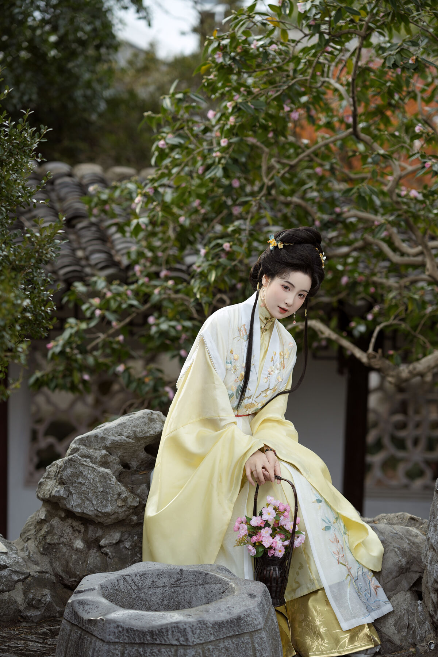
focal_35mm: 85
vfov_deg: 23.9
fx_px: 1551
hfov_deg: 16.1
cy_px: 328
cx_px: 219
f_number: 2
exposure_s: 1/250
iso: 100
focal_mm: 85
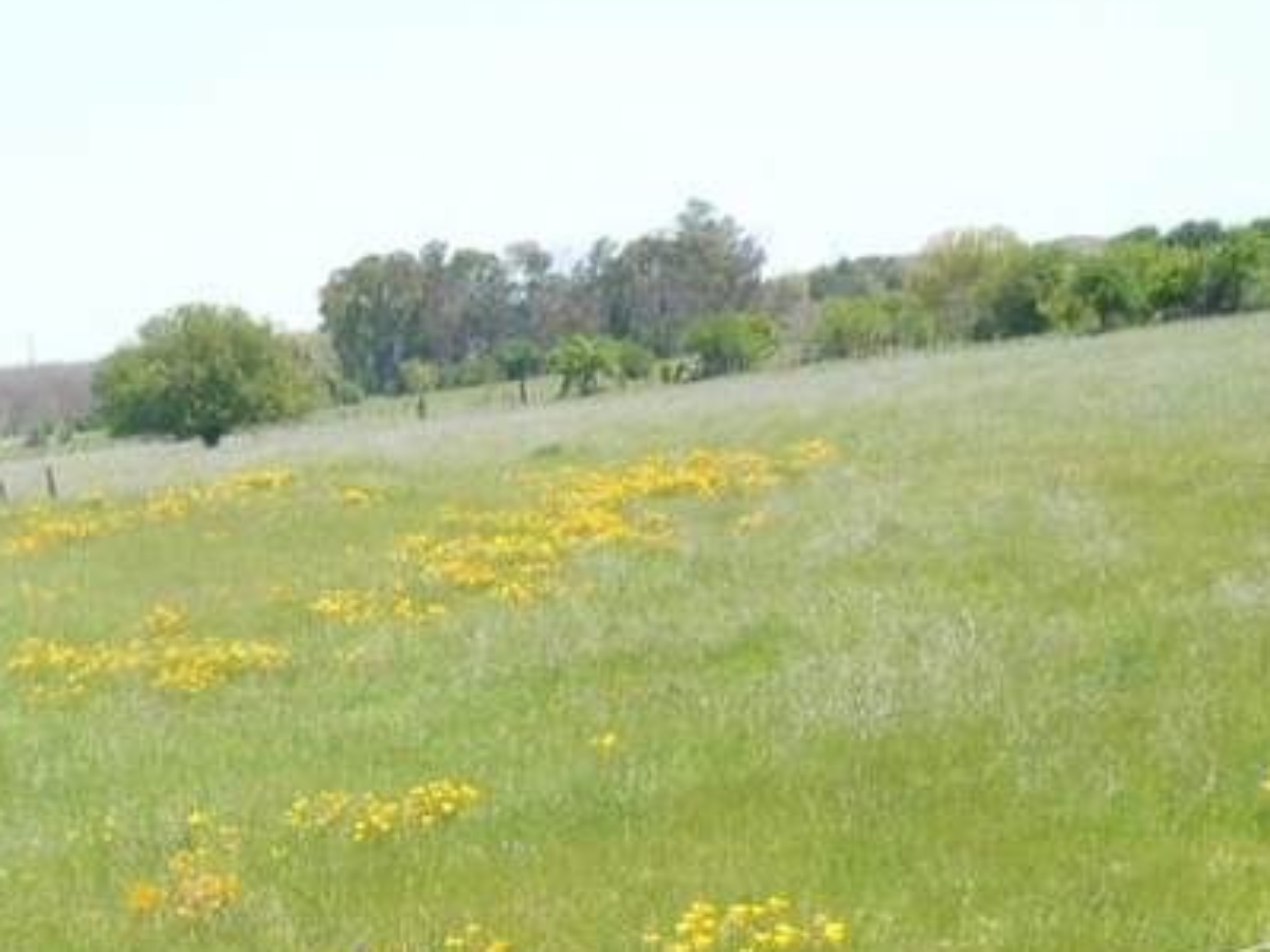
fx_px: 4109
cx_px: 190
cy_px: 1095
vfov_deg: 12.9
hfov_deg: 17.4
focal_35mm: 112
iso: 100
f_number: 2.8
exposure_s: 1/800
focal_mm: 5.8
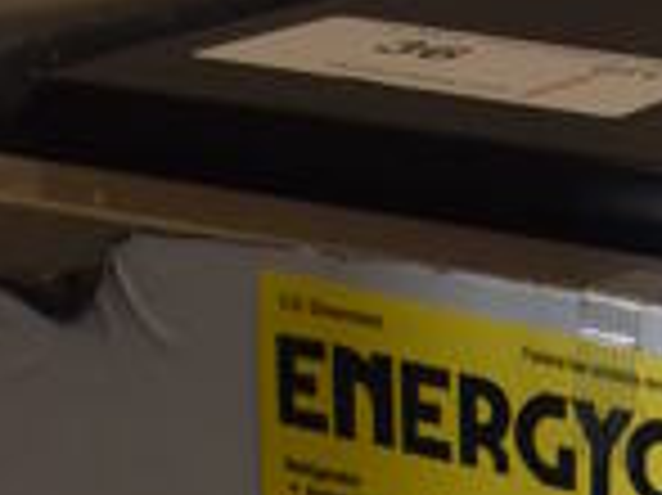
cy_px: 1249
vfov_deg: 8.3
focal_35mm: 161
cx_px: 1108
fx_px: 3076
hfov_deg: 11.6
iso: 800
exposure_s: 1/160
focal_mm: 18
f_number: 3.5
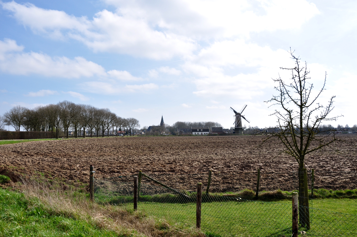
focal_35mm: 30
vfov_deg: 43.5
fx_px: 297
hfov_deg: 62.0
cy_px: 118
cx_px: 178
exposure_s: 1/320
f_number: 10
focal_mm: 20
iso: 200
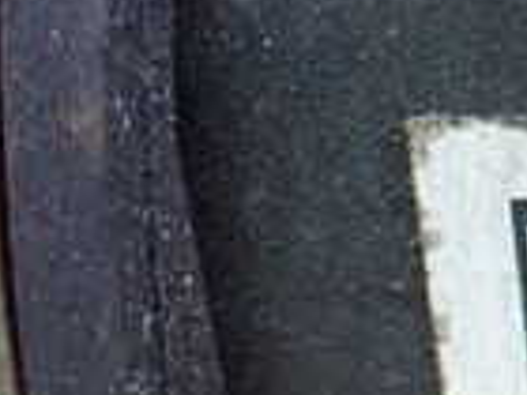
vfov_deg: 11.3
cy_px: -26
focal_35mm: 129
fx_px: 1964
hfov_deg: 13.5
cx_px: 998
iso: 800
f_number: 2.3
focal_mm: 5.4
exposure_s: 1/30
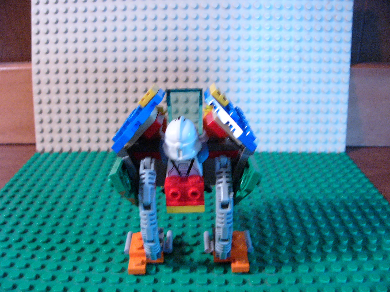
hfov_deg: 51.4
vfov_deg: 39.7
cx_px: 195
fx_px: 406
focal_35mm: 36
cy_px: 146
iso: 200
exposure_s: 1/13
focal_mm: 6
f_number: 2.8
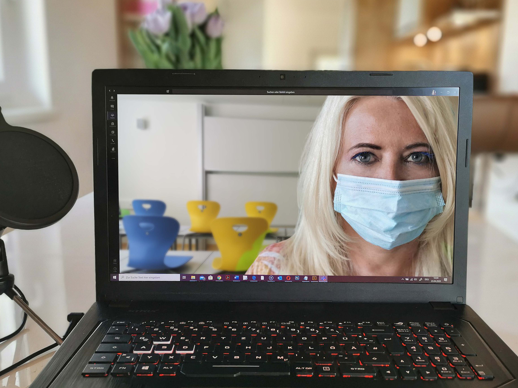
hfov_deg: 38.2
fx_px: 748
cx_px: 252
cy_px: 212
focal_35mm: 50
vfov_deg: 29.1
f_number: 1.2
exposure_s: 1/500
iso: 200
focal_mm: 40
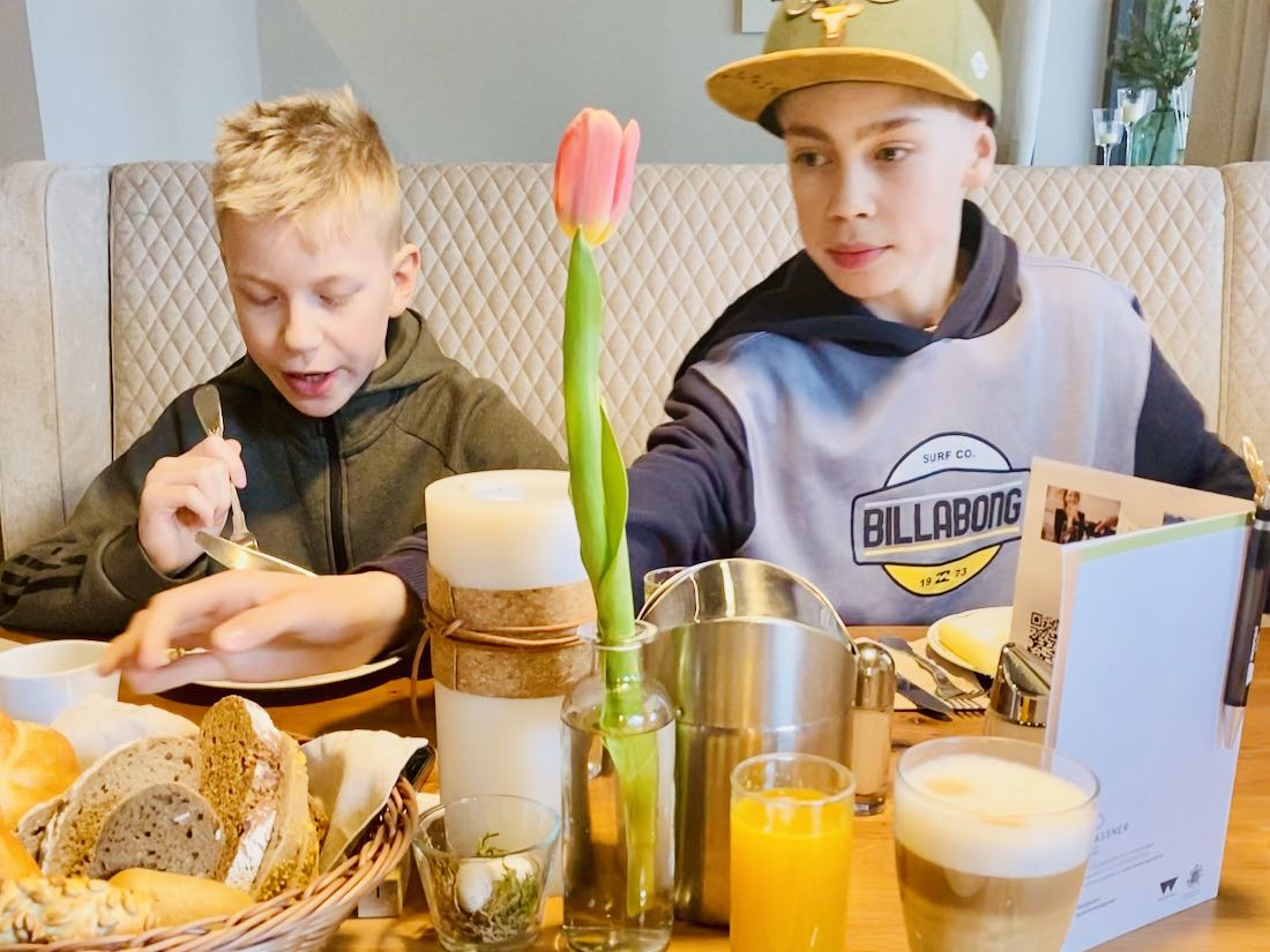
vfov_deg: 53.1
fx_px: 954
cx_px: 635
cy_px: 476
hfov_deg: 67.3
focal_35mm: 26
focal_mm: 4.25
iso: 200
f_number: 1.8
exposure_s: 1/50
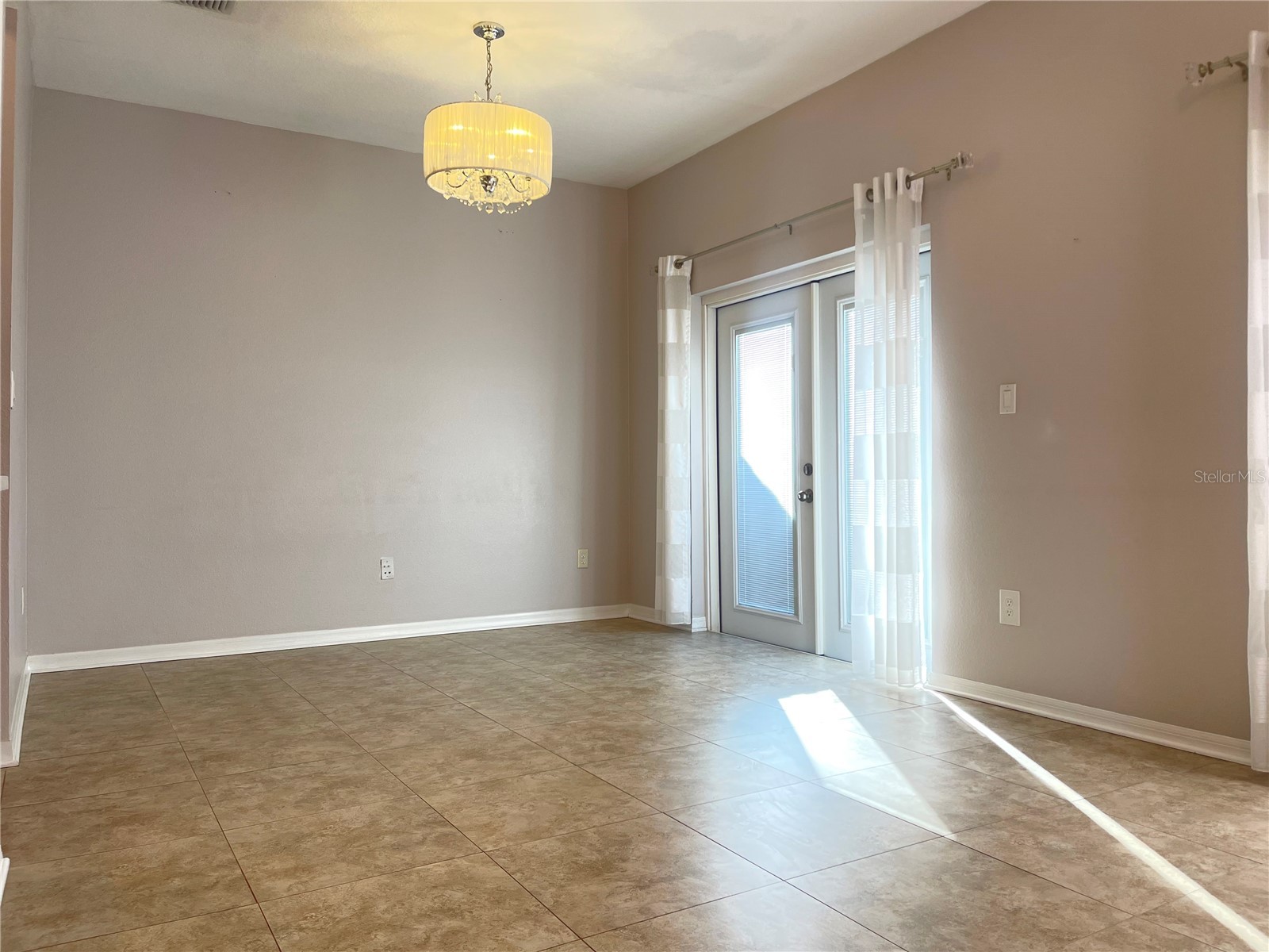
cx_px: 634
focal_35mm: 25
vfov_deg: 54.9
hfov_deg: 69.4
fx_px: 916
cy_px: 476
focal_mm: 5.1
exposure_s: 1/120
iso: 80
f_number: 1.6
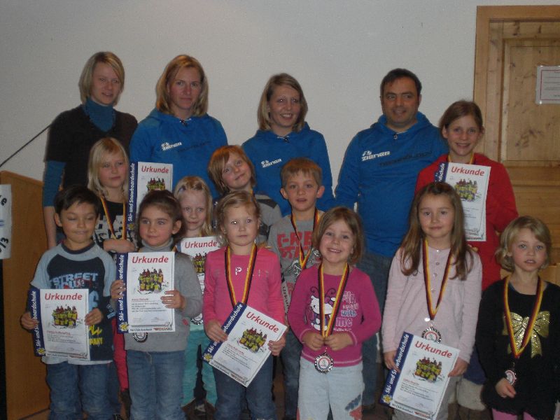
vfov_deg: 28.6
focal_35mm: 51
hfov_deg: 37.5
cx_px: 280
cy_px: 210
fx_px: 825
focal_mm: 8.44
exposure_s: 1/60
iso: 200
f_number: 3.6
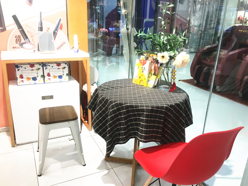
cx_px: 124
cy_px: 93
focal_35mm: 29
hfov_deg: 61.6
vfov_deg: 48.3
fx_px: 208
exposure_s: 1/33
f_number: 2.2
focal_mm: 4.15
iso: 25
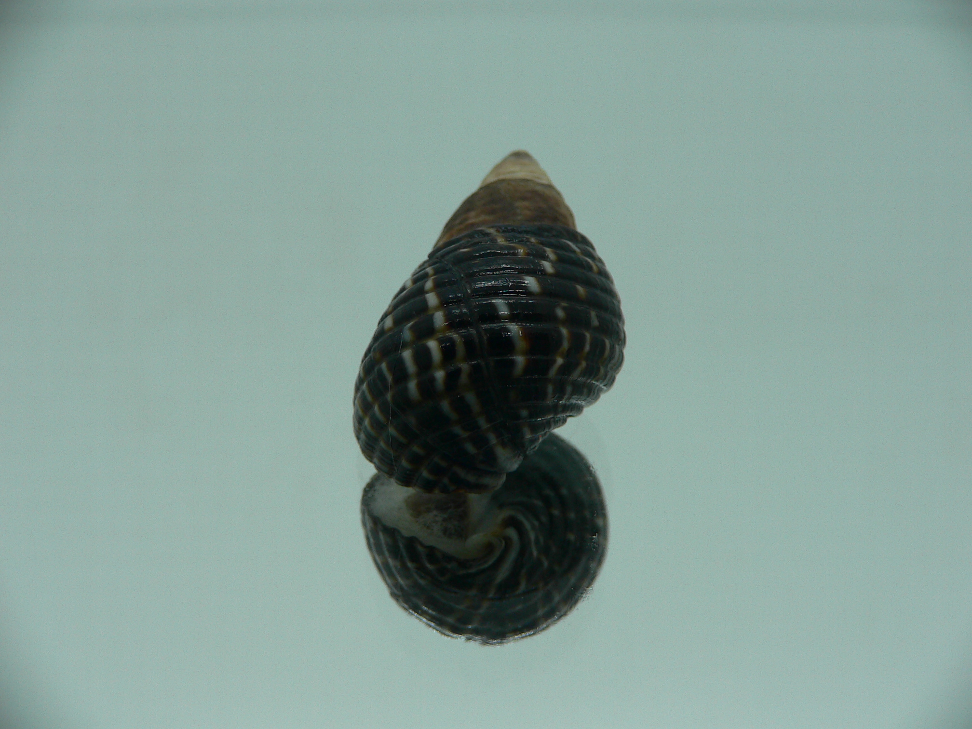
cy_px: 364
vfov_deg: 40.7
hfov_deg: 52.6
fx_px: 983
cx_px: 486
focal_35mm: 35
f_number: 2.8
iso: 80
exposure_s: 1/60
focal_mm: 4.6
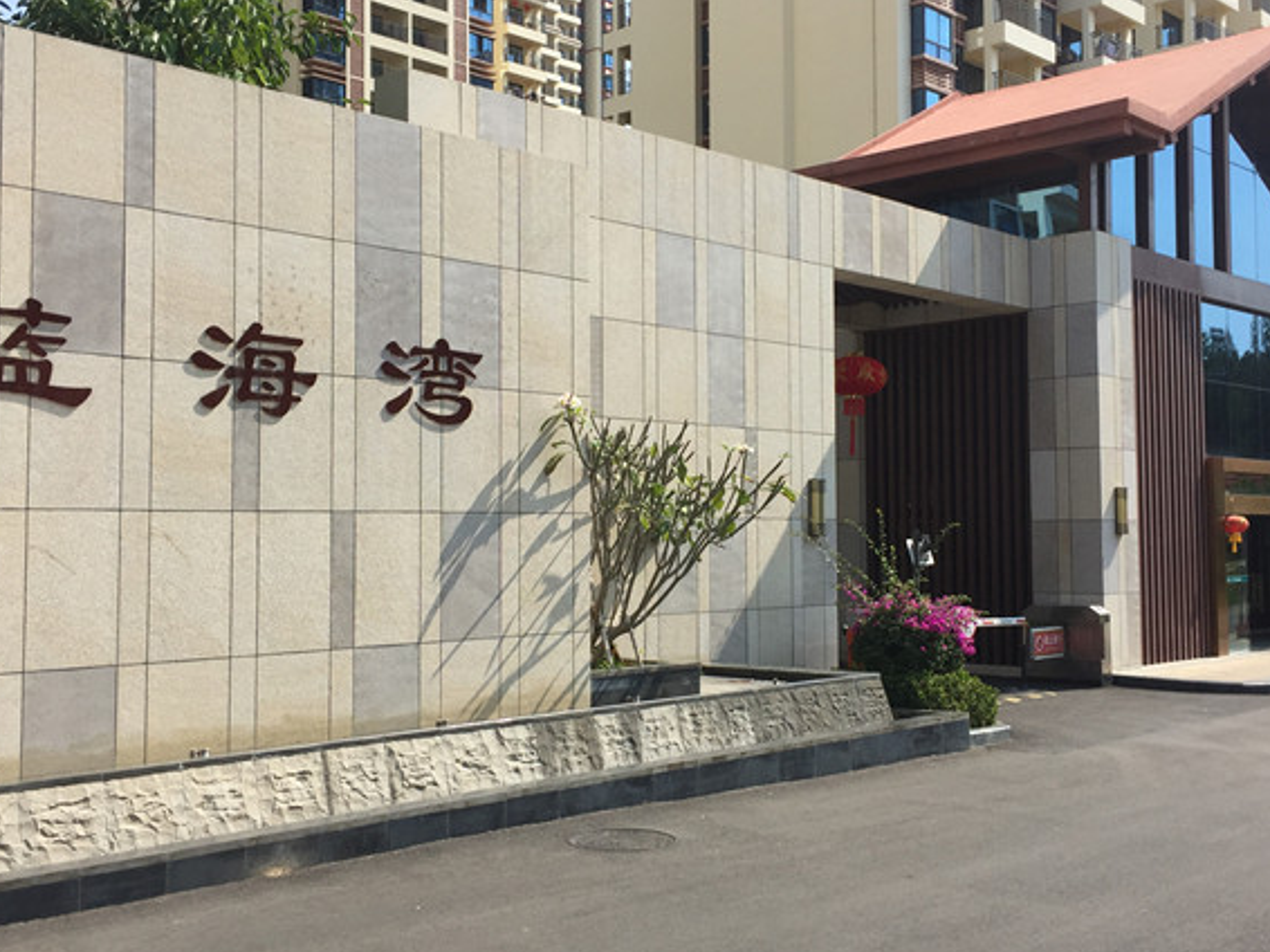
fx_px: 1504
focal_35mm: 41
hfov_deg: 45.8
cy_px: 438
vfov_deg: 35.1
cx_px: 687
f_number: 2.2
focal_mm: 4.15
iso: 32
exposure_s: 1/1799
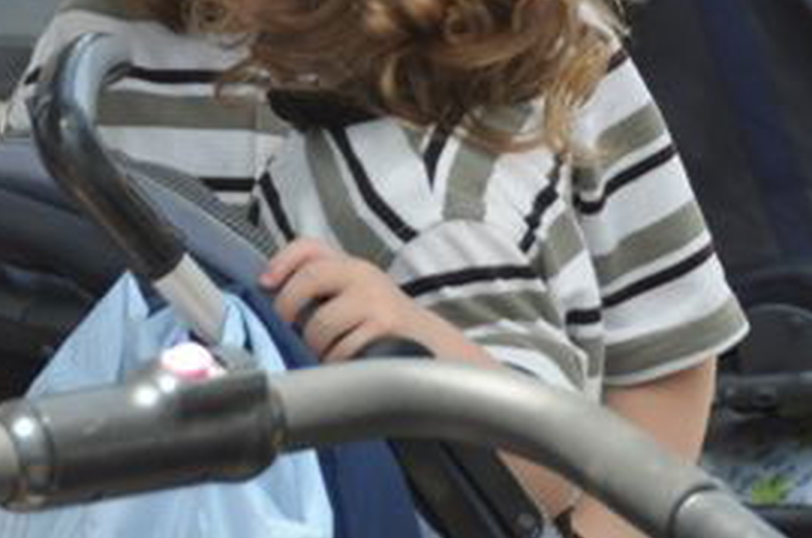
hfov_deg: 4.5
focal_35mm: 455
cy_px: -195
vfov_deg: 3.0
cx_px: -18
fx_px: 10244
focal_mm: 80
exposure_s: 1/200
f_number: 7.1
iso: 200
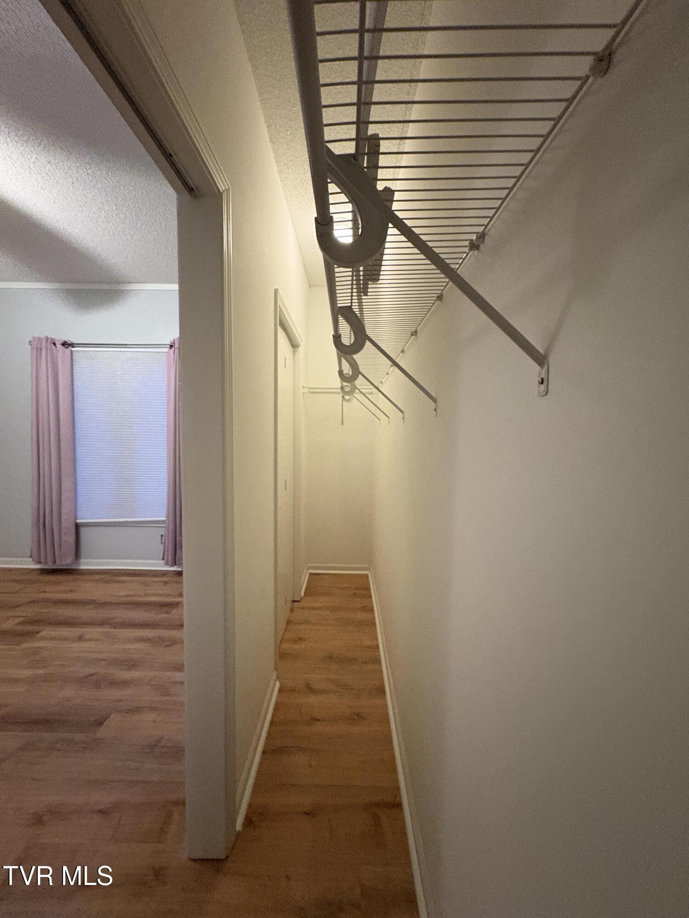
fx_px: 372
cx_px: 344
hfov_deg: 85.7
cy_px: 459
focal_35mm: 14
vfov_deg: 102.1
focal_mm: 2.22
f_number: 2.2
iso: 640
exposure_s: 1/40
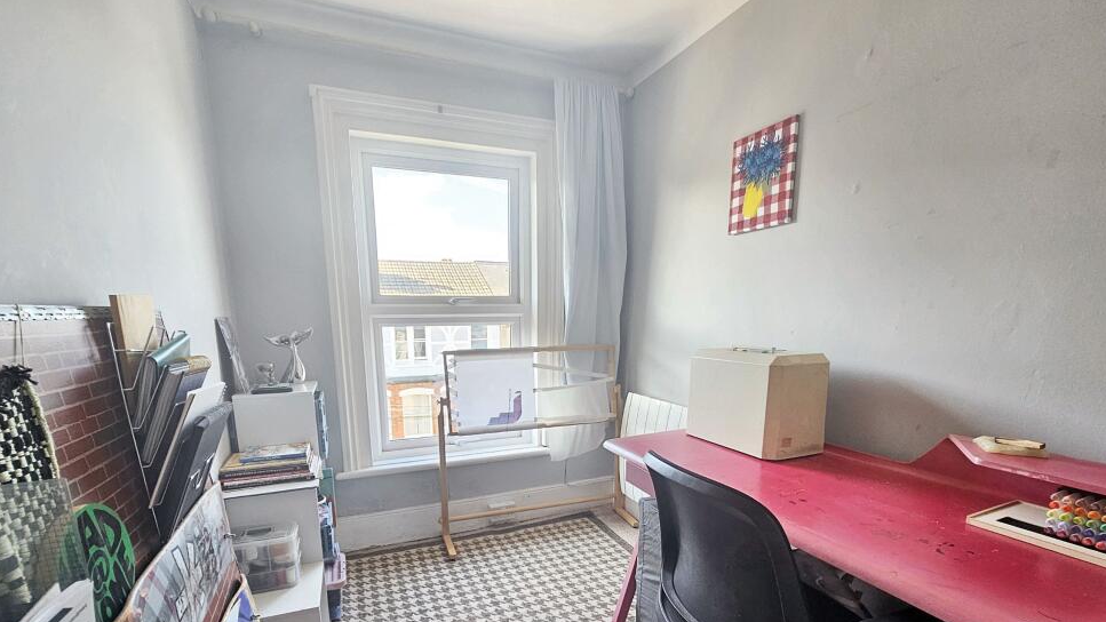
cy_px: 415
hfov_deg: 102.9
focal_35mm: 15
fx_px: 440
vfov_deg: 68.5
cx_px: 524
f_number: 2.2
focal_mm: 2.2
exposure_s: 1/60
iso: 100
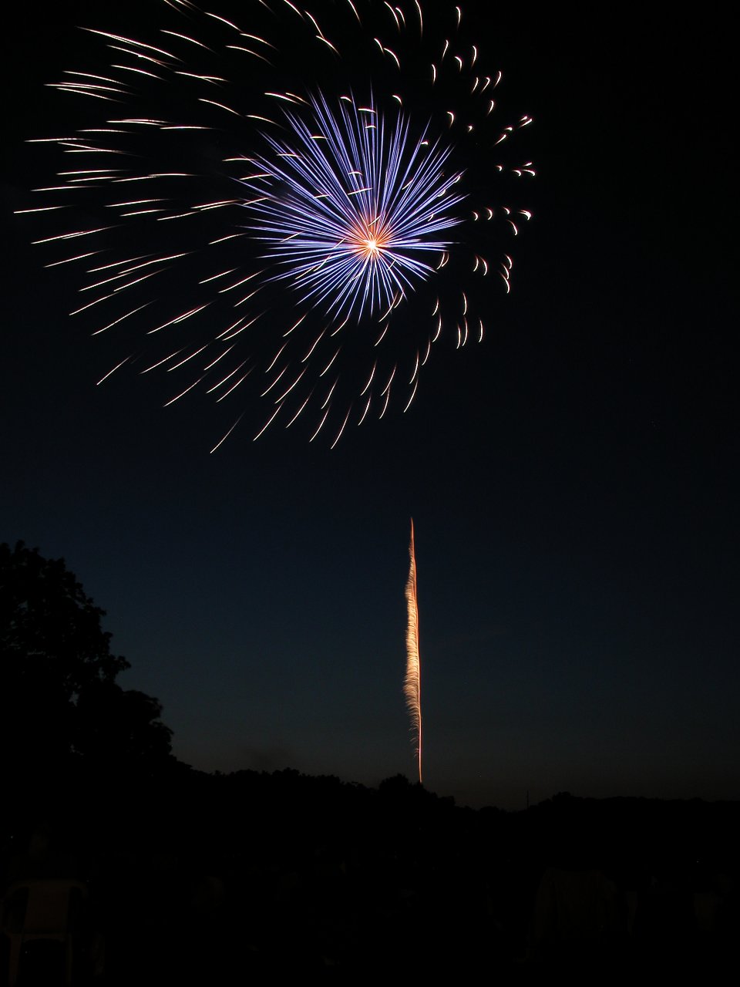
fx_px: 998
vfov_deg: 52.6
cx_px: 370
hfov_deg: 40.7
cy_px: 494
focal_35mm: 35
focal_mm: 8.9
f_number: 8
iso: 100
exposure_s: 4
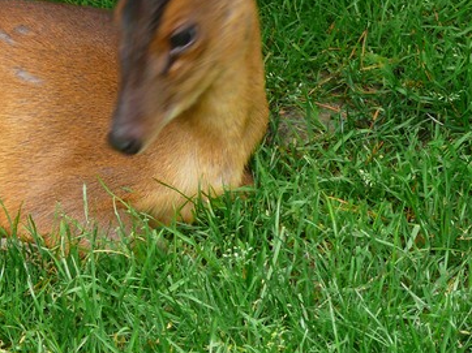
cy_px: 61
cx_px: 43
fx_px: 4824
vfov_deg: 4.2
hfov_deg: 5.6
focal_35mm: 354
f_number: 3.6
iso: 200
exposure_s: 1/80
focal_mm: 36.2
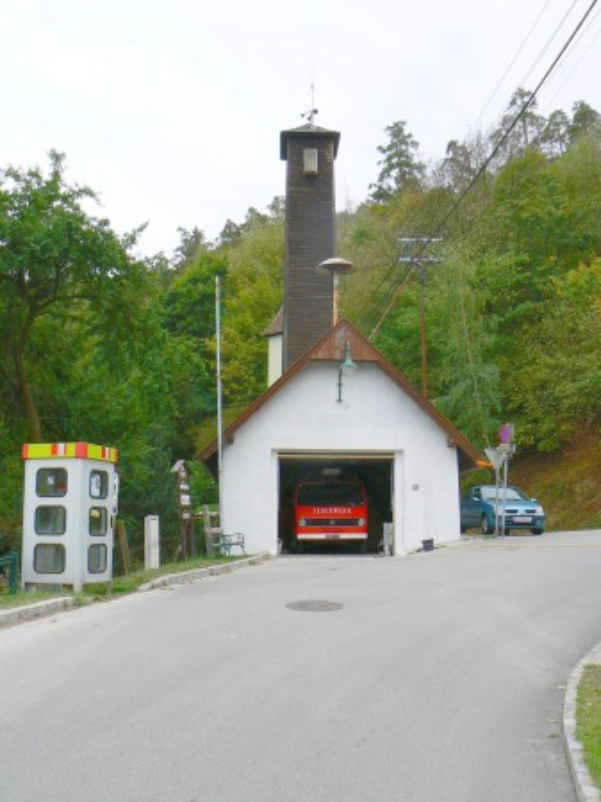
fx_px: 834
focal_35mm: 36
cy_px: 401
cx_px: 300
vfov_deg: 51.4
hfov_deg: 39.6
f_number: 5.6
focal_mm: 6
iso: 100
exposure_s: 1/160
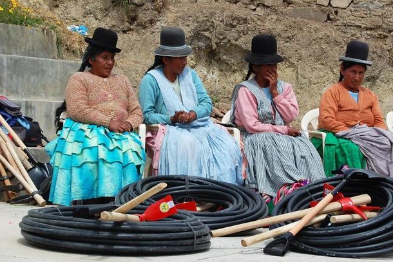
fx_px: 945
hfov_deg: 23.5
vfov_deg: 15.8
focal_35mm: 87
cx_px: 204
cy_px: 133
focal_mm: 55
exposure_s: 1/320
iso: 200
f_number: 10
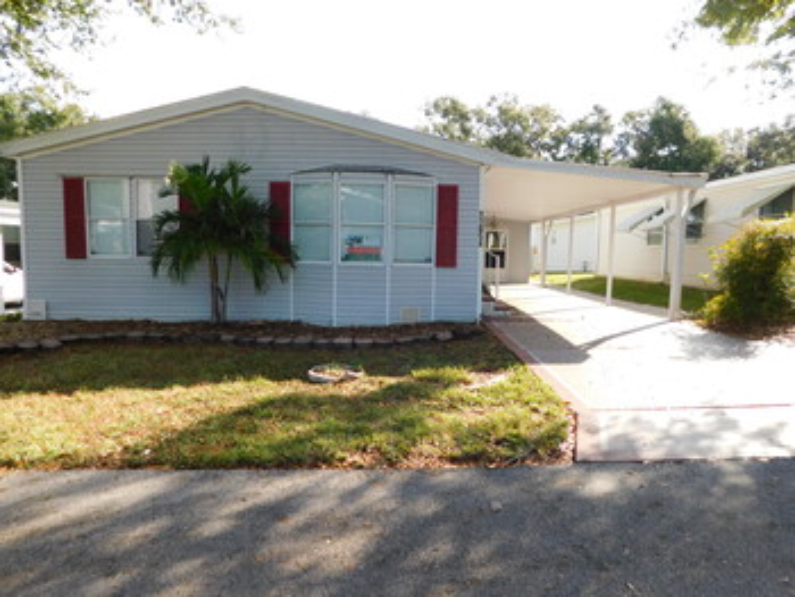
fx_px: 529
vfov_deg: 58.9
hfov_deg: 73.9
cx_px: 398
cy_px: 298
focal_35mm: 23
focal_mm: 4
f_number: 3
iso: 125
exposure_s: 1/400
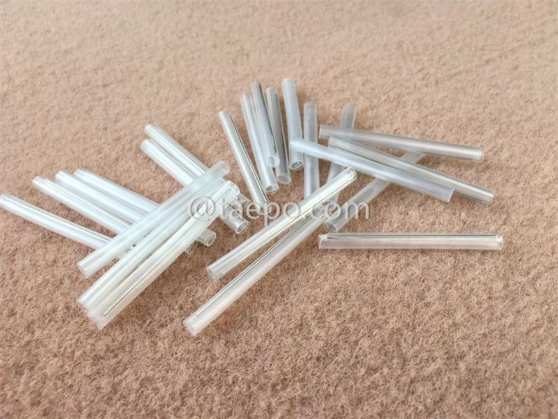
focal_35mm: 29
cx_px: 279
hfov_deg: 61.7
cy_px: 210
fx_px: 467
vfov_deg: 48.2
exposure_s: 1/100
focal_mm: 4.15
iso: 25
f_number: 2.2
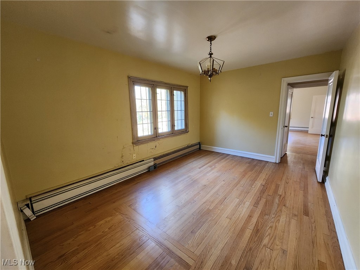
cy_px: 135
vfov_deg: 89.9
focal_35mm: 13
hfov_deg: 106.2
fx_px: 135
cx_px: 180
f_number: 2.2
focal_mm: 2.2
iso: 400
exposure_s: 1/40
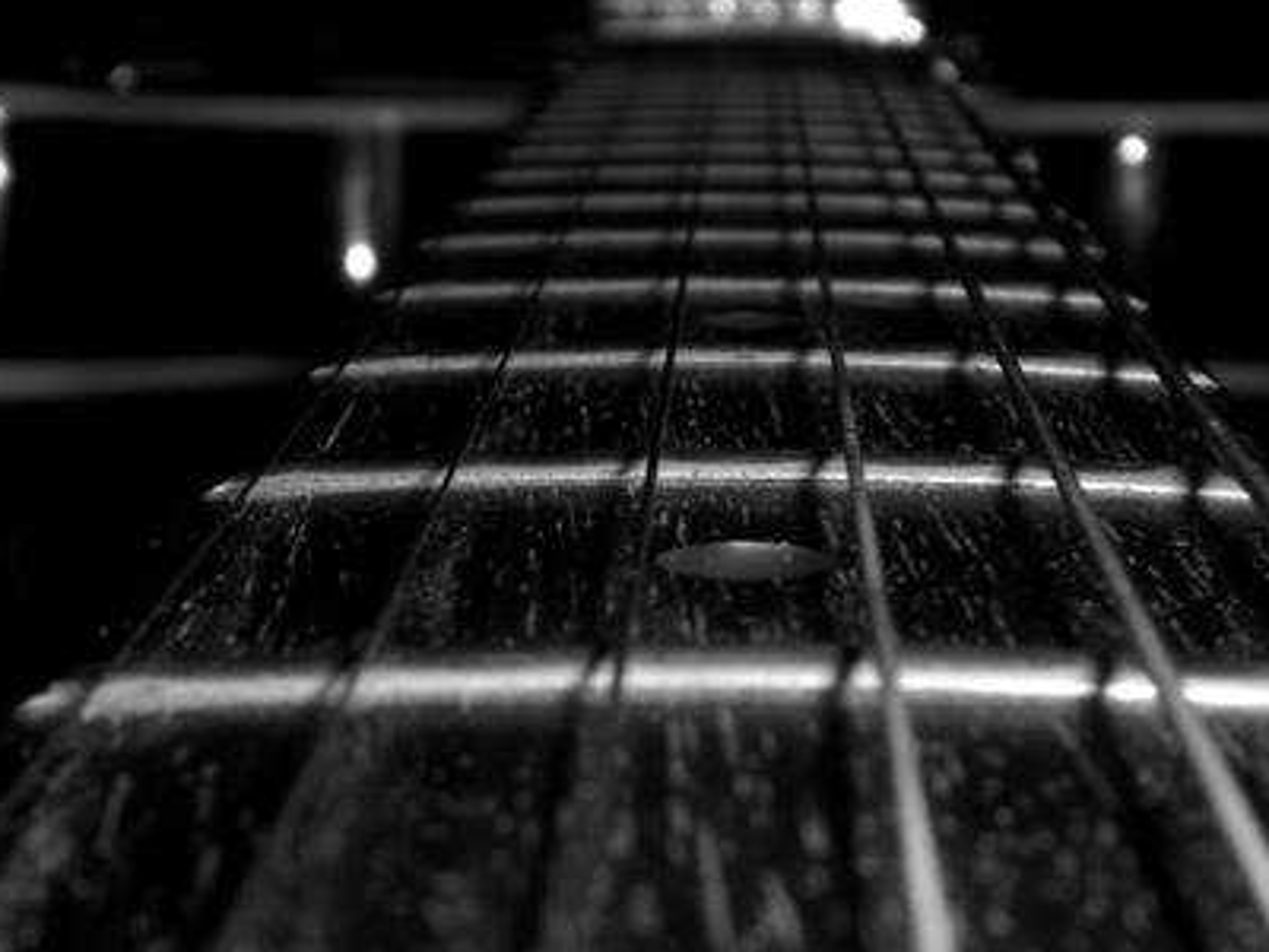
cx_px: 720
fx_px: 2786
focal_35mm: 76
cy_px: 765
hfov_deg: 25.6
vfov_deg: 19.2
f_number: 4.4
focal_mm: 6.3
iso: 50
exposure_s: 1/30
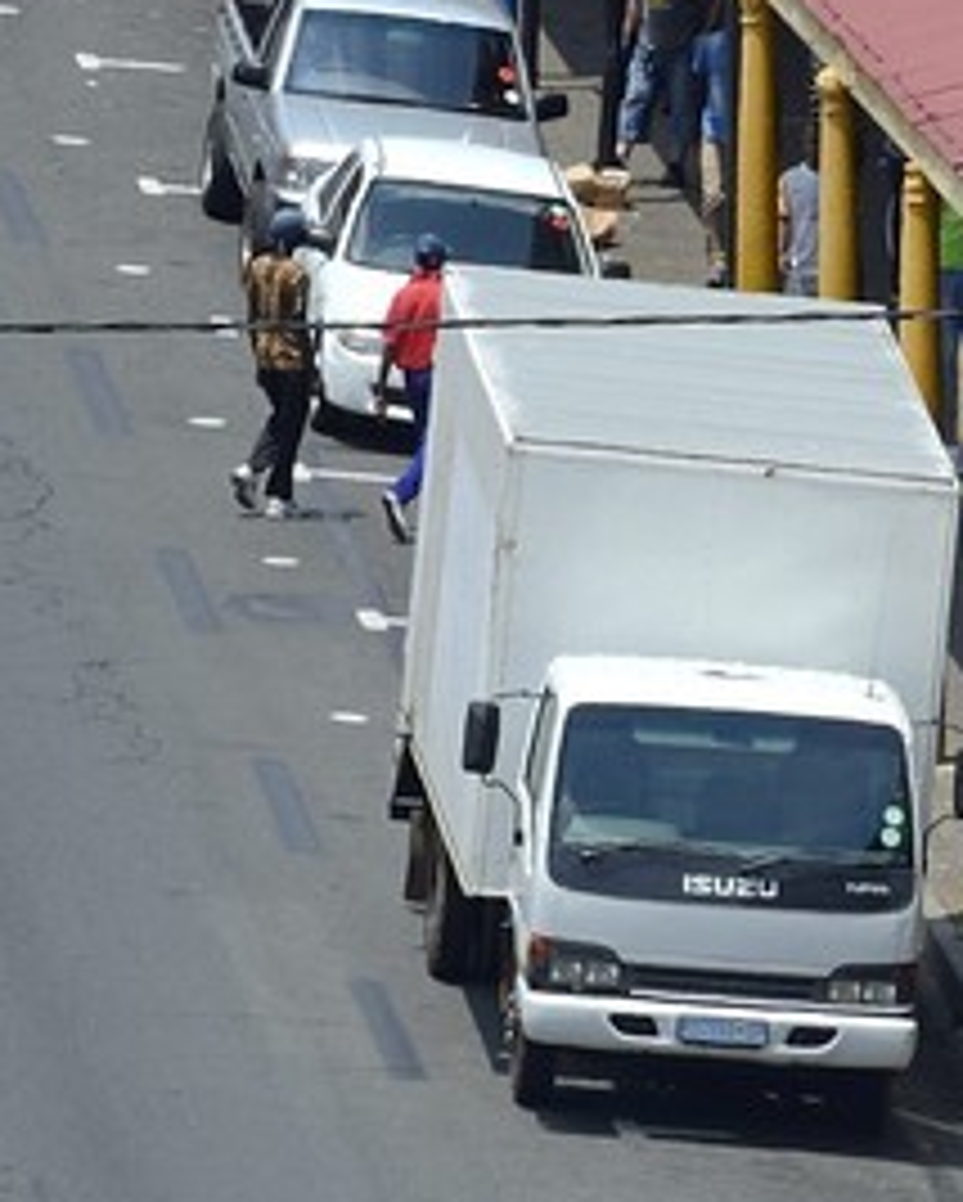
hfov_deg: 1.4
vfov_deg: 1.7
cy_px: -1648
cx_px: -346
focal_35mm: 1125
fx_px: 40034
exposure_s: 1/250
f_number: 13
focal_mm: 200
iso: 200
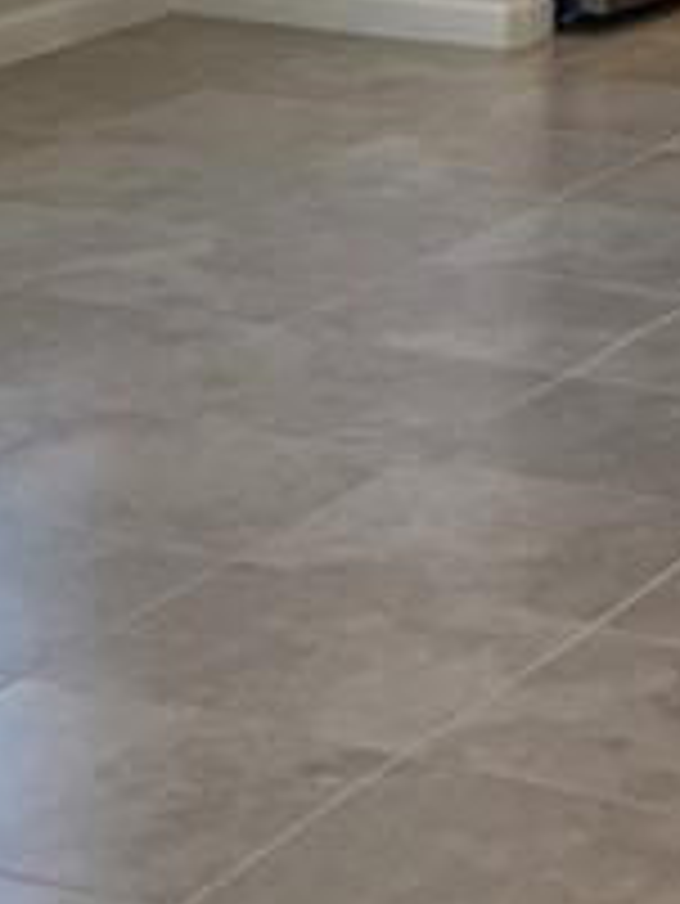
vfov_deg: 11.5
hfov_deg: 9.6
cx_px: 284
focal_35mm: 155
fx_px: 4055
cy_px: -877
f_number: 1.8
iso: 64
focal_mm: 4.25
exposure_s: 1/120
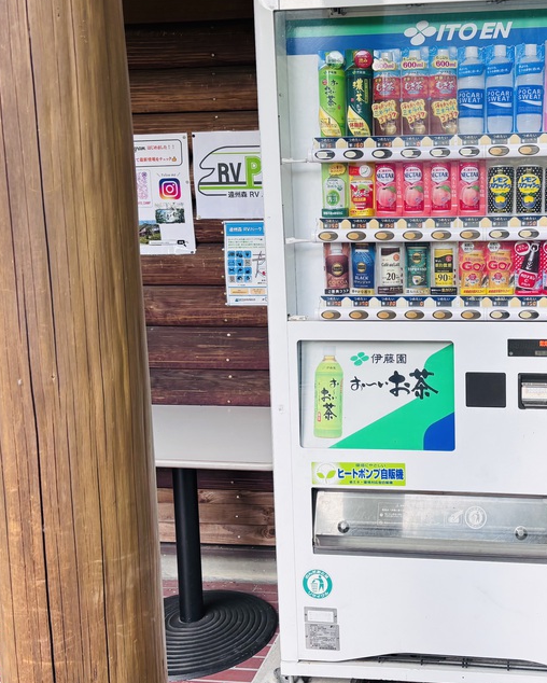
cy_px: 302
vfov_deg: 45.7
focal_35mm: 40
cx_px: 446
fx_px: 809
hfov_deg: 36.0
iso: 40
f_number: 1.6
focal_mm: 5.96
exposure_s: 1/190
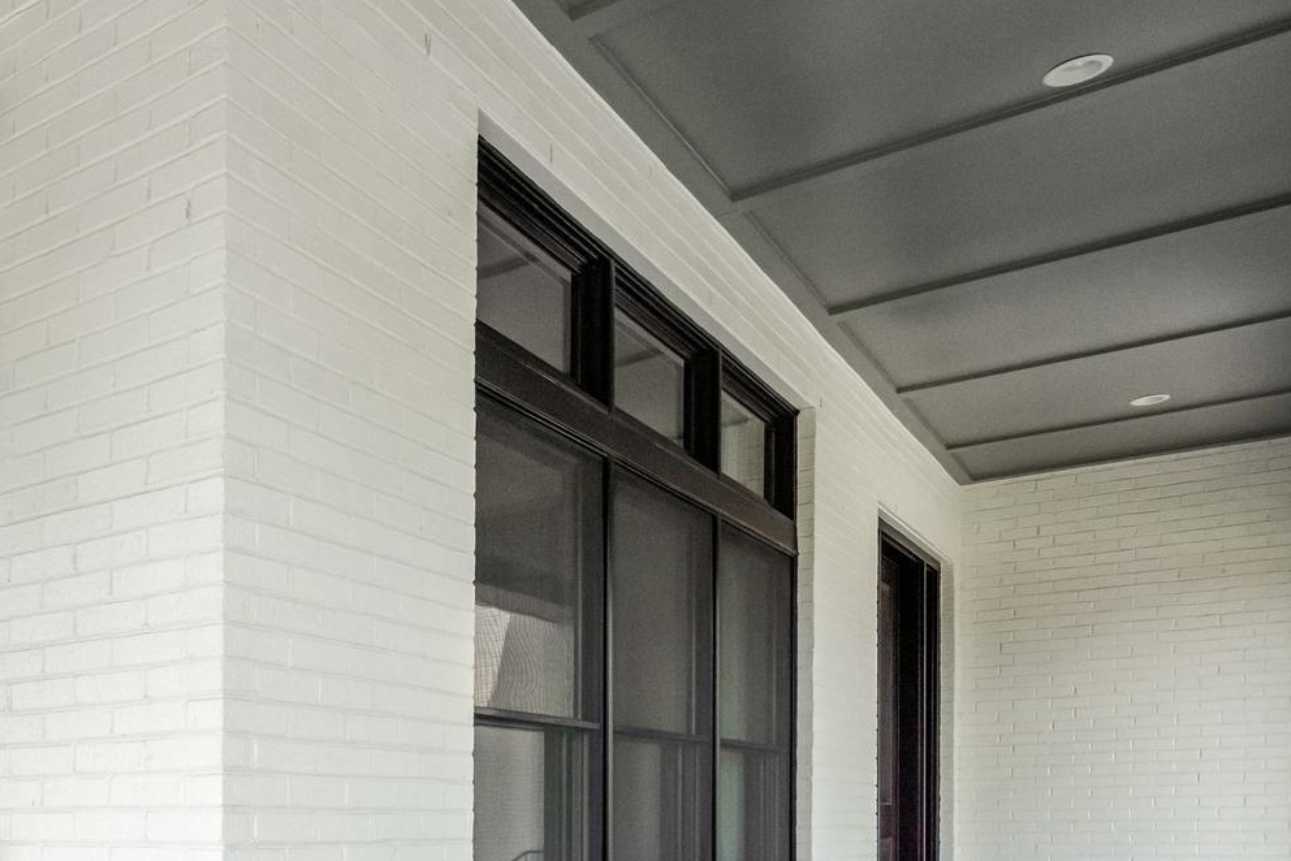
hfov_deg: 53.7
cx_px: 273
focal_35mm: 33
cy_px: 799
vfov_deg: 37.0
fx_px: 1184
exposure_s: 1/2000
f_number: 8
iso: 1250
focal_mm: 16
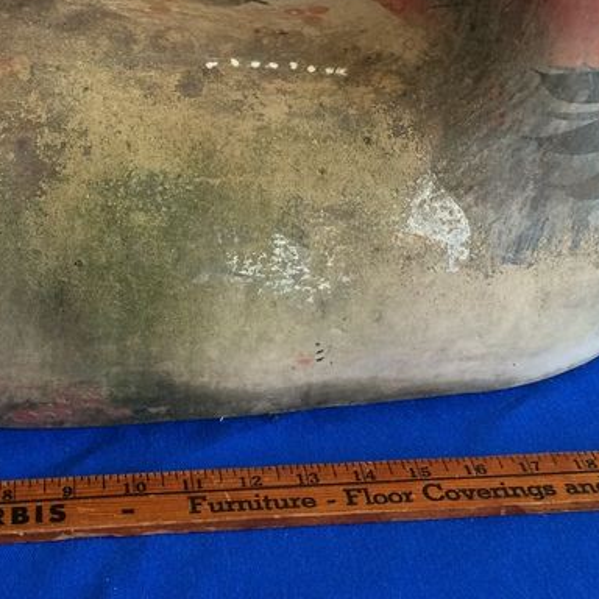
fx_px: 1175
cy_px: 102
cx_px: 192
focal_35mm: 60
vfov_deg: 27.9
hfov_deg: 28.4
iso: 80
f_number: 2.2
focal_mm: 4.15
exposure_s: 1/30
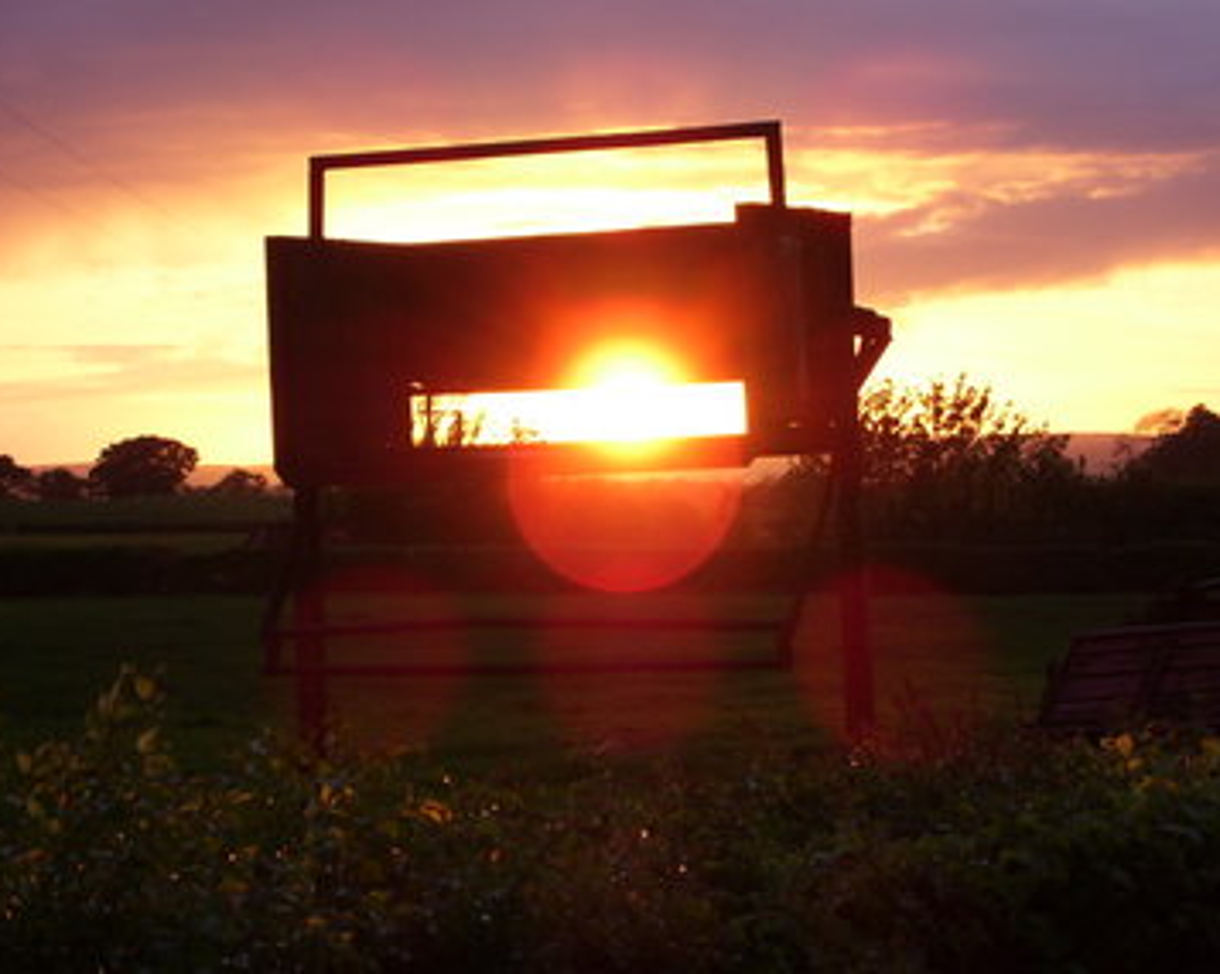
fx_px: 4113
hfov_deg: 16.9
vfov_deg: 13.5
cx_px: 636
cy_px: 484
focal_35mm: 114
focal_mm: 18
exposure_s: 1/90
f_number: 4.6
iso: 80
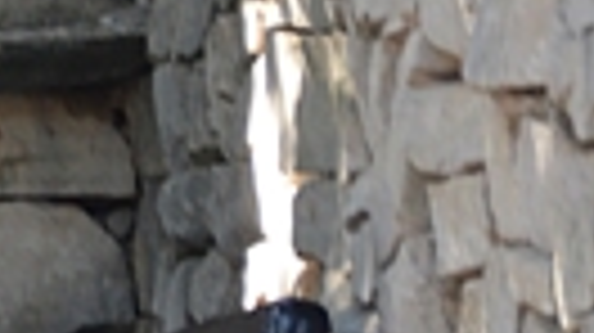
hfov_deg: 2.2
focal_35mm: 996
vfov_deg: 1.2
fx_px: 15677
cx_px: -1102
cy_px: -4
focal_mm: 105
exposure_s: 1/60
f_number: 5.6
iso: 720
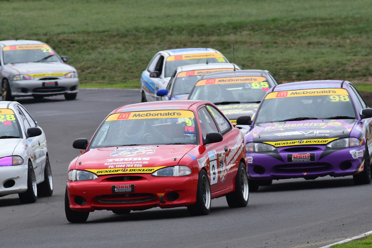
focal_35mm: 720
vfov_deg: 1.9
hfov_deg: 2.9
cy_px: 124
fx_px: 7442
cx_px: 186
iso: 640
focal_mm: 480
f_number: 13
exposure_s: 1/640
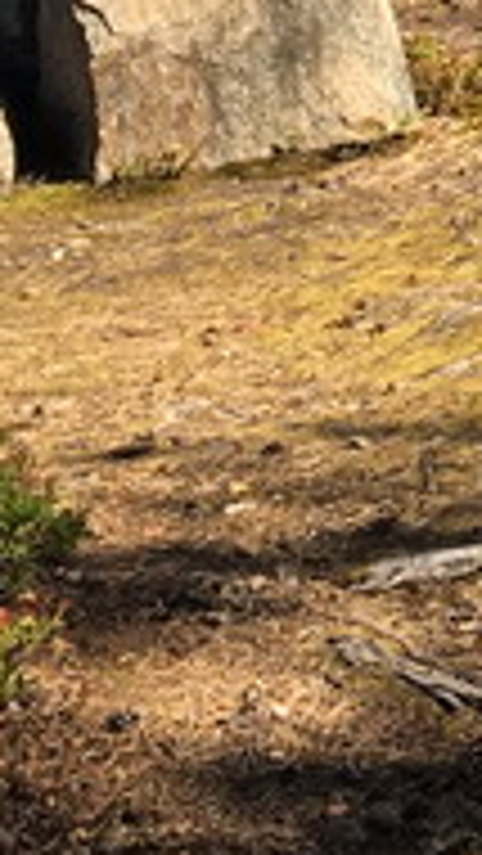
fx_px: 3632
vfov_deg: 12.8
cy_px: -374
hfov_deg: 6.9
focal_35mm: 160
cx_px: 1369
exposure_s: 1/1148
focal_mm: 4.15
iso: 25
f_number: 2.2
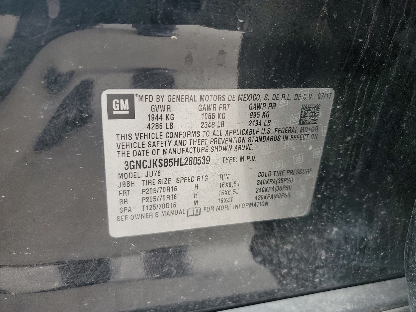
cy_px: 156
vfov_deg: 53.1
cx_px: 208
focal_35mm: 26
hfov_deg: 67.3
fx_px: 312
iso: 96
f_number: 1.5
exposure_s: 1/120
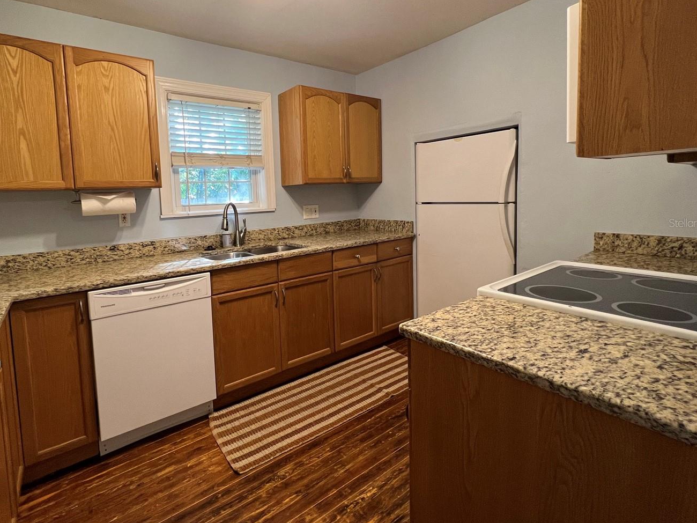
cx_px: 291
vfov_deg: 77.6
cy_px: 223
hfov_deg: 93.6
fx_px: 322
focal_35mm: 16
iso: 200
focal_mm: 1.57
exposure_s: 1/60
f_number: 1.8
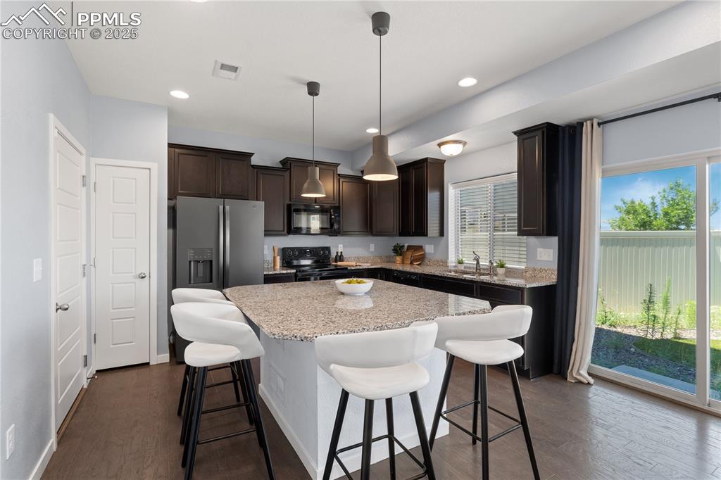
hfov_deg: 93.3
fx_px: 340
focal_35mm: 17
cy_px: 240
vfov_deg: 70.4
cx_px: 360
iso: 640
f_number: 8
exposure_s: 1/6
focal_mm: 17
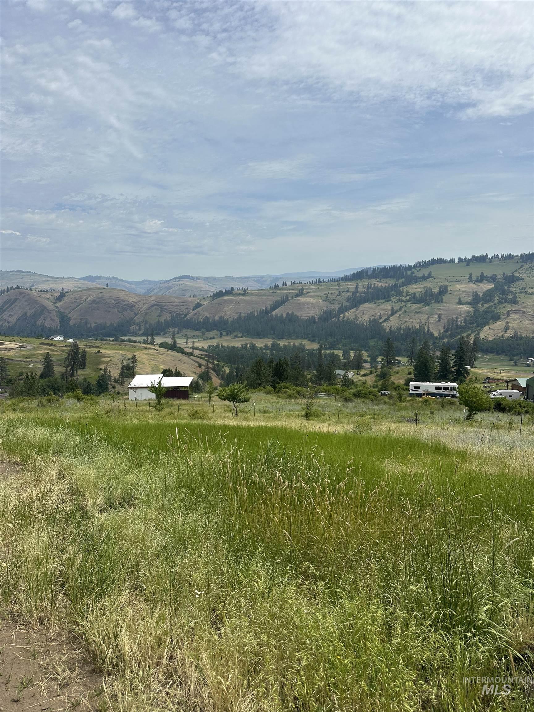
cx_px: 267
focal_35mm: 24
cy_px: 356
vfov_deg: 71.6
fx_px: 494
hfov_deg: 56.8
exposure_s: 1/7042
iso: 80
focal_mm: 6.86
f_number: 1.78
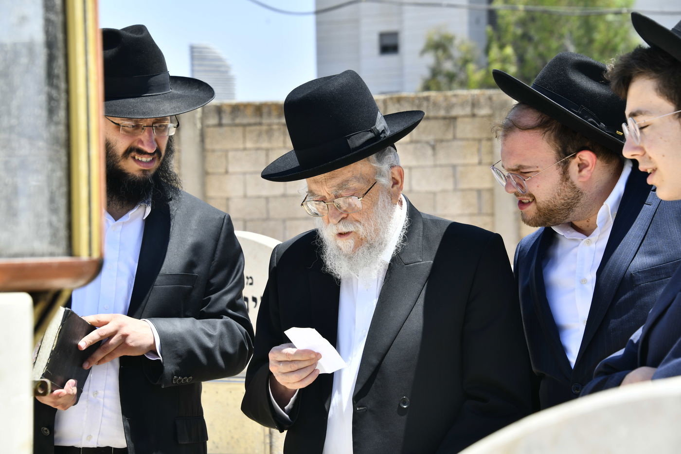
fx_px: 1986
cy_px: 227
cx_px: 340
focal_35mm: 105
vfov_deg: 13.0
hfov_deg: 19.5
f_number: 9
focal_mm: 105
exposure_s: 1/250
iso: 125
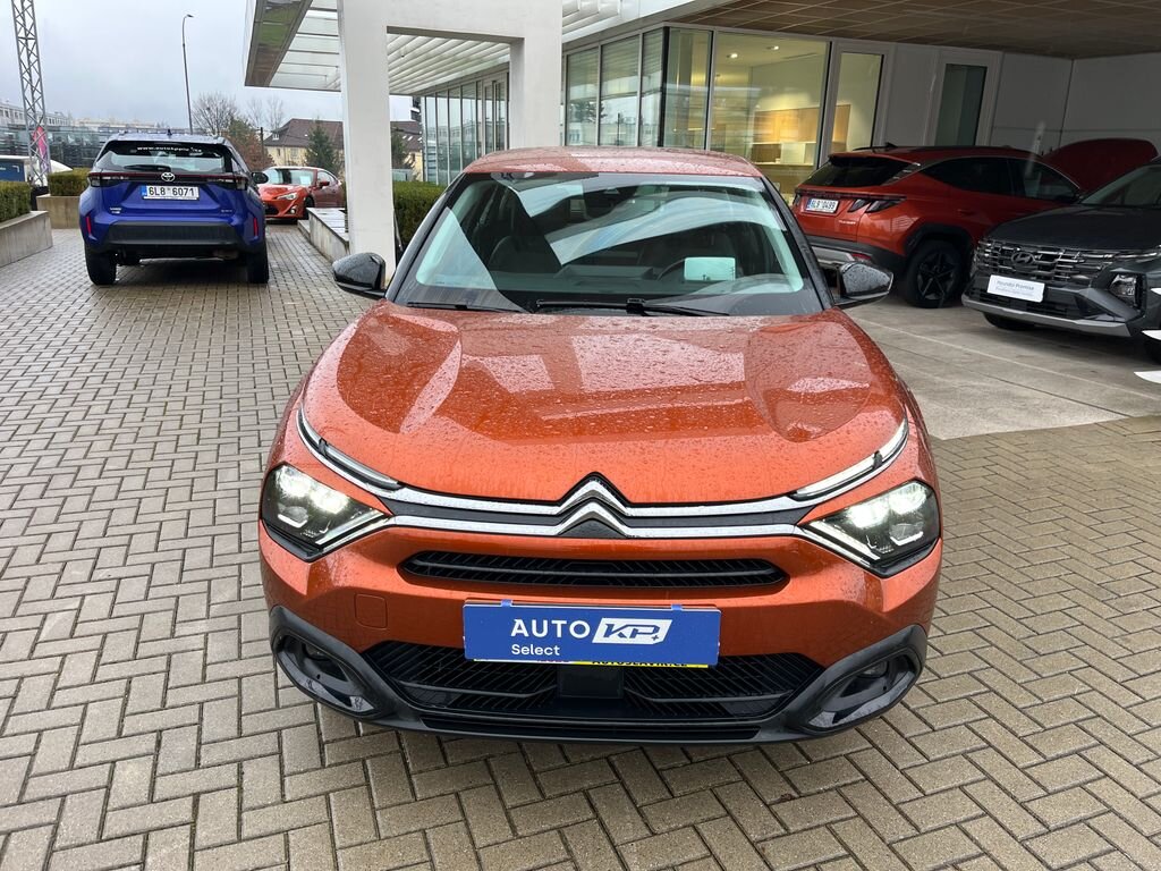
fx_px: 872
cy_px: 436
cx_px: 580
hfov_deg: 67.3
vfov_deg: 53.1
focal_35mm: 26
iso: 50
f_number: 1.6
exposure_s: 1/121
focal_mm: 5.1
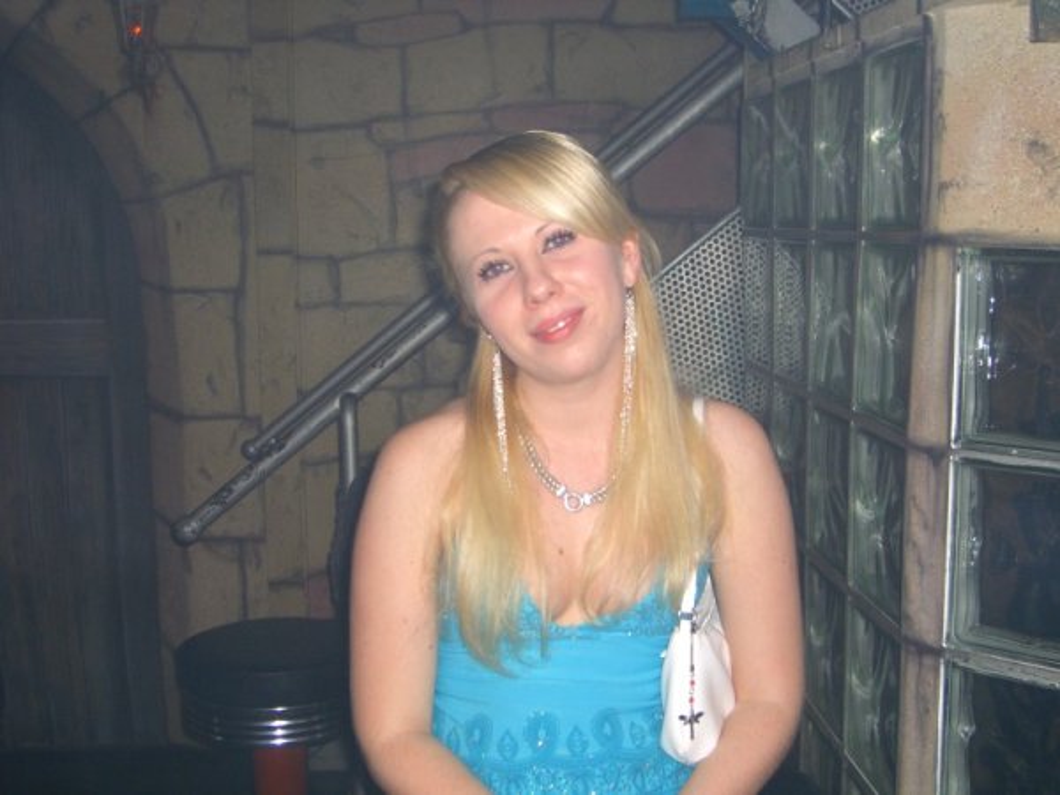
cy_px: 398
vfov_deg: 31.5
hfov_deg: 41.2
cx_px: 530
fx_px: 1409
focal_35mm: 46
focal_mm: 9.5
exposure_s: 1/60
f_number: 3.1
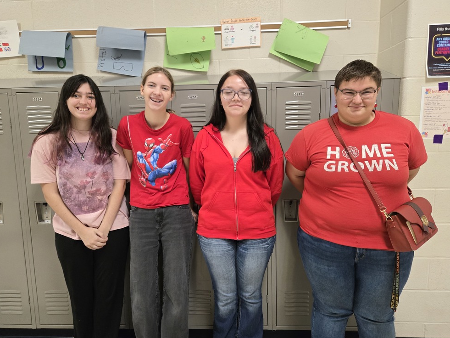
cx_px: 222
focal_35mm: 24
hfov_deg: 71.6
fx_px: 312
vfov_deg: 56.8
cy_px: 165
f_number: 1.8
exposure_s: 1/120
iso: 800
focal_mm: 5.4
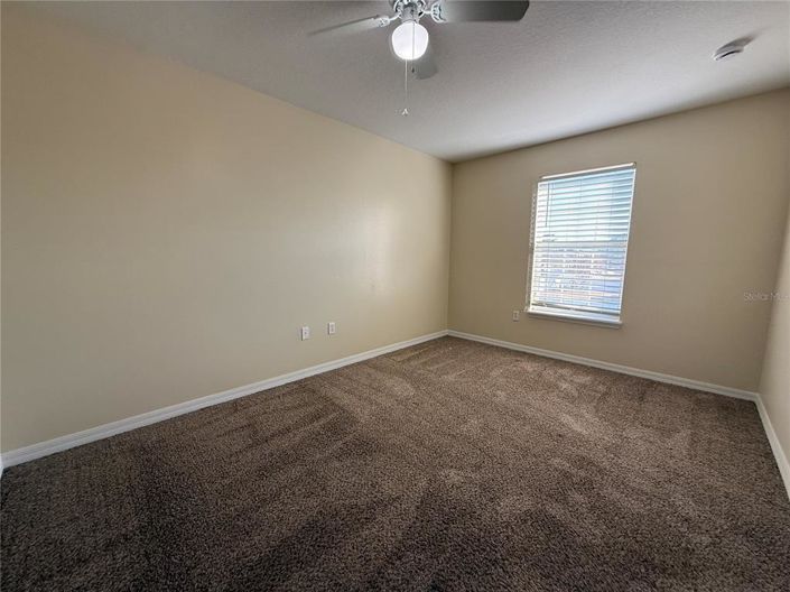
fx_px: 319
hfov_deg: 102.1
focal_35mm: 14
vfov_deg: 85.6
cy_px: 296
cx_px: 395
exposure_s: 1/99
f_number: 2.2
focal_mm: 2.22
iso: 64
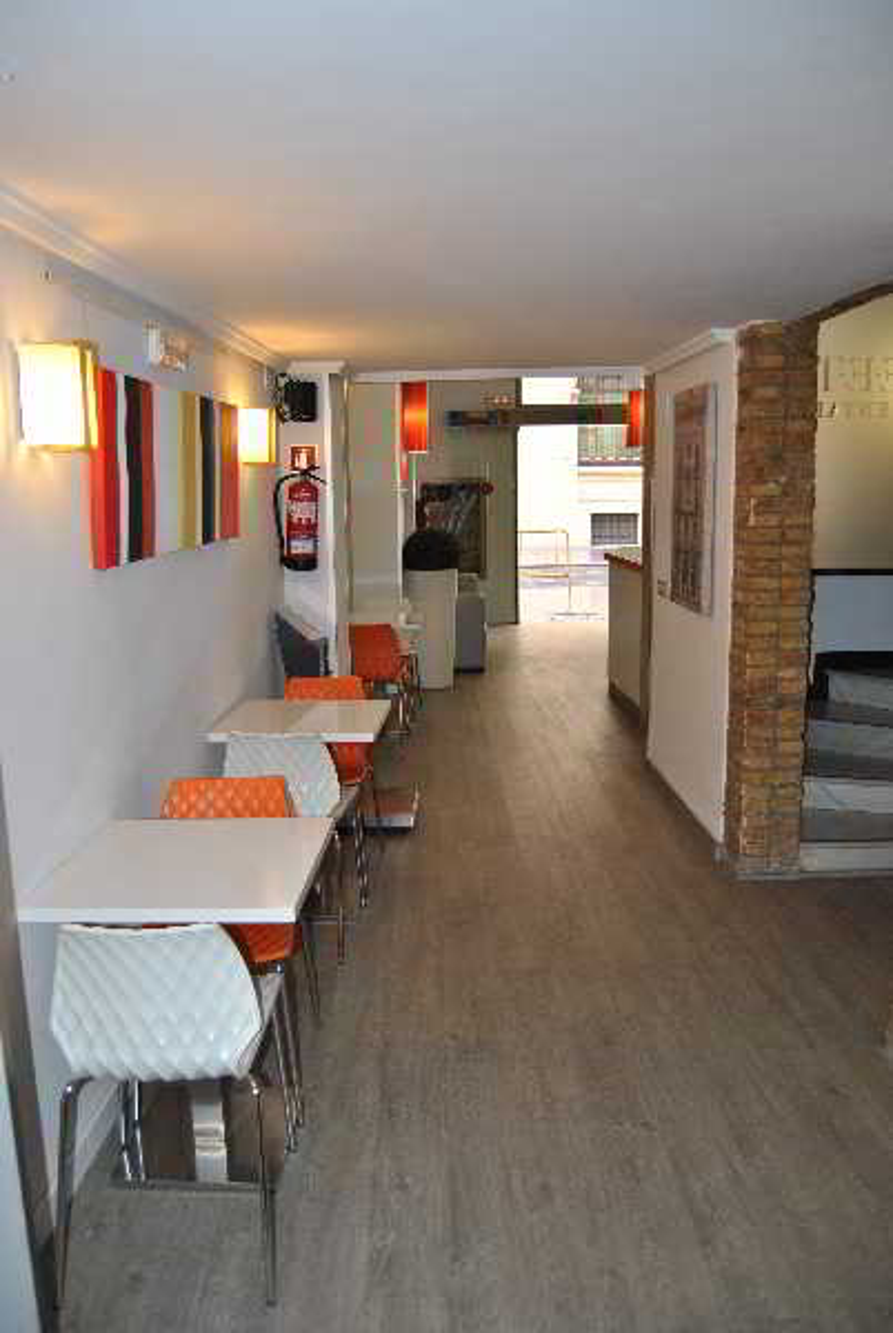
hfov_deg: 48.1
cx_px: 446
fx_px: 1001
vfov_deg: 67.3
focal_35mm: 27
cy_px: 666
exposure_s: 1/60
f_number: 3.5
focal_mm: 18
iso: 200
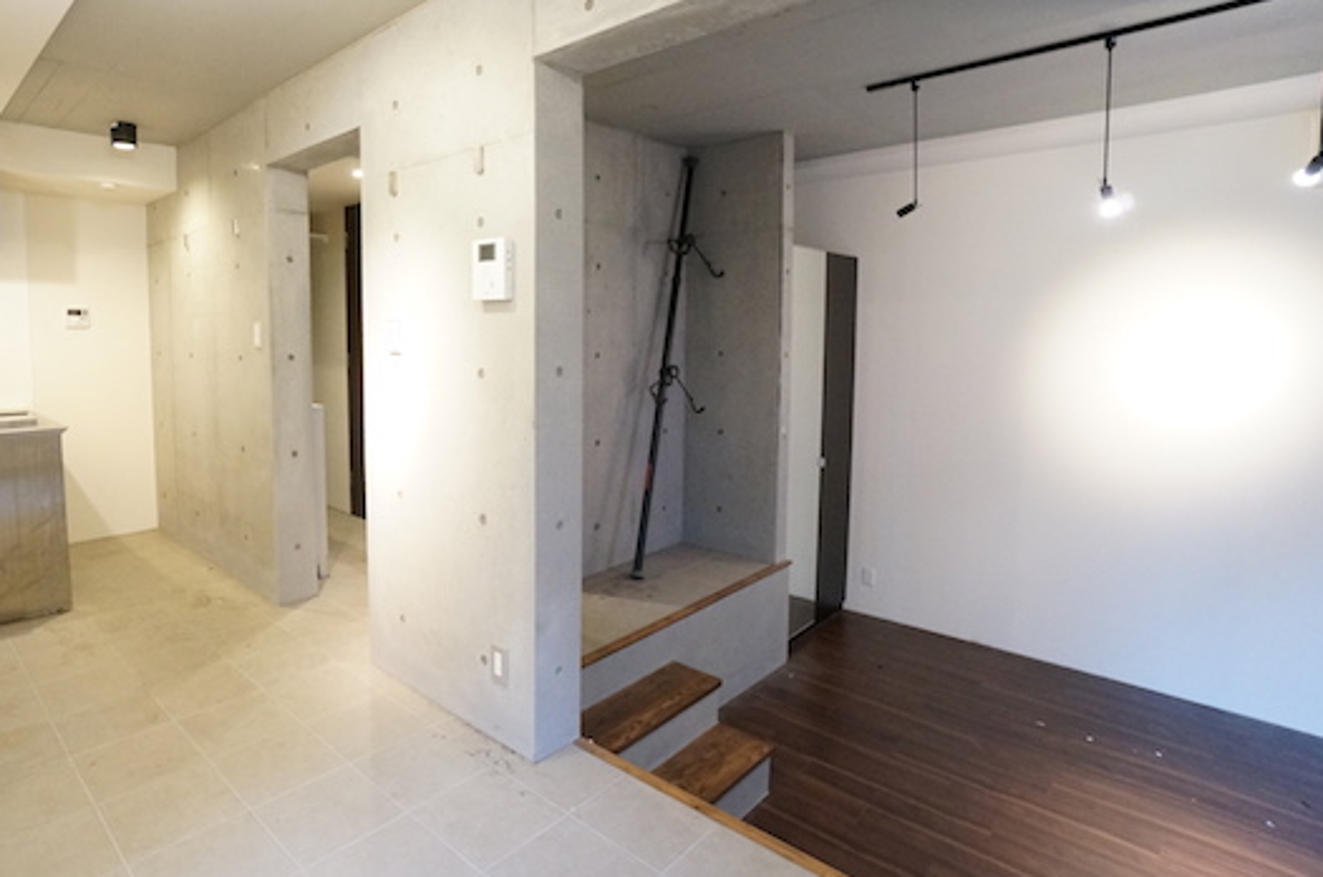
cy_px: 383
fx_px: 660
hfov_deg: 89.0
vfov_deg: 66.9
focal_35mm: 18
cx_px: 532
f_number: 4
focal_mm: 10
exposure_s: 1/60
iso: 3200
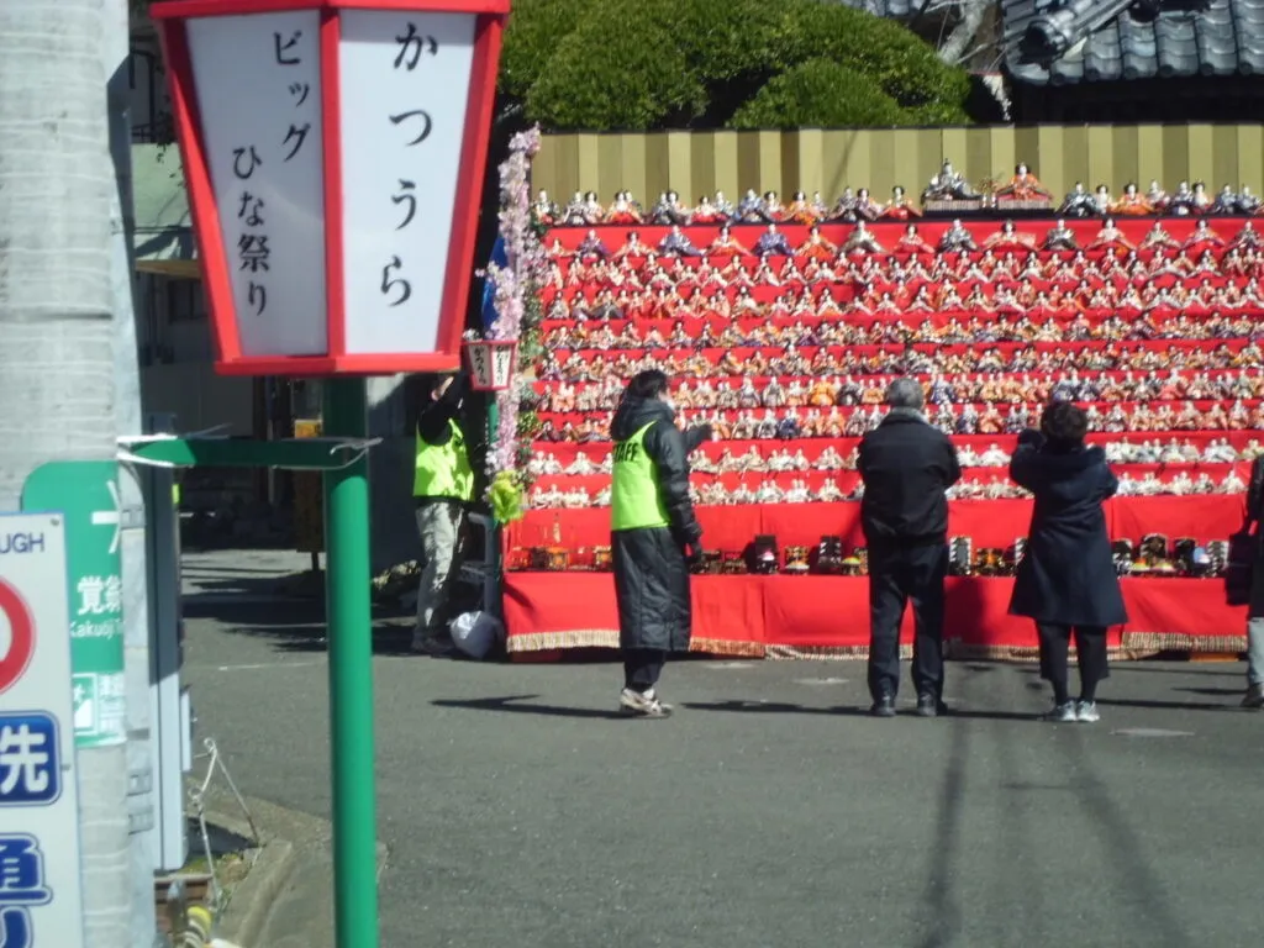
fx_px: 4747
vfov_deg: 11.4
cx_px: 632
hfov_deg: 15.2
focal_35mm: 130
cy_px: 474
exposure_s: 1/160
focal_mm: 23.5
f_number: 6.5
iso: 64
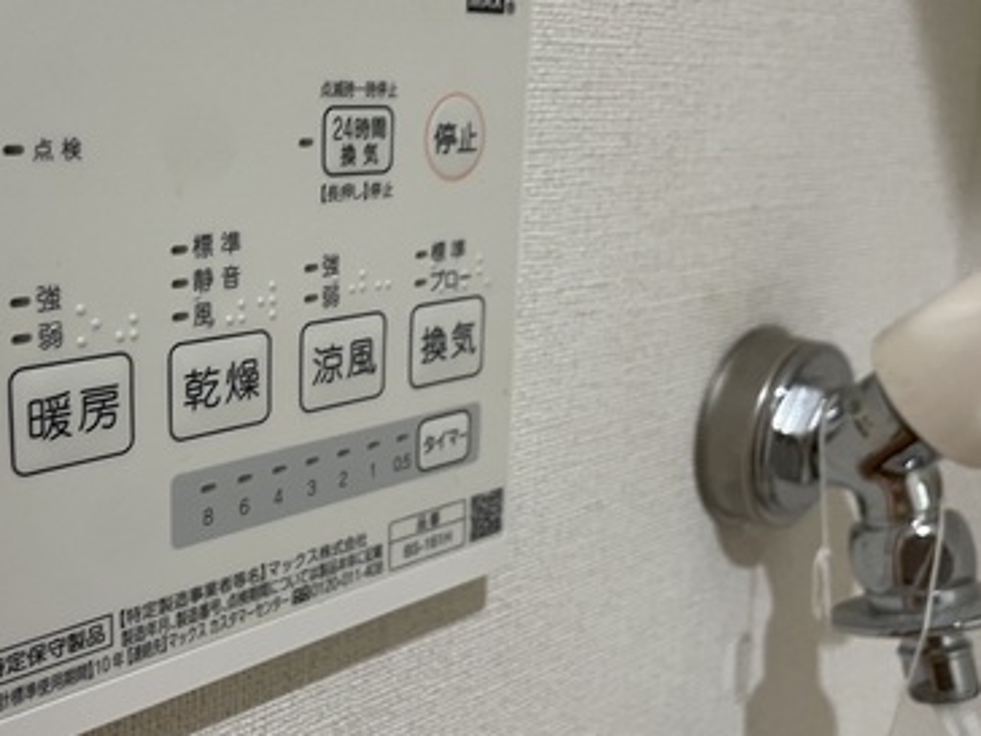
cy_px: 329
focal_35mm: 40
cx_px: 294
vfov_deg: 35.9
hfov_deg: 45.8
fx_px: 1134
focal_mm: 4.2
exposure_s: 1/60
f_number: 1.6
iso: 125
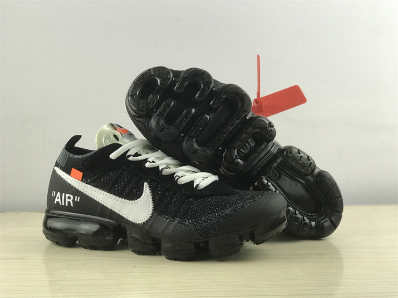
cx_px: 199
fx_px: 655
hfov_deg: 33.8
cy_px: 149
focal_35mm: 57
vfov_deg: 25.7
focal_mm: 6.6
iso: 64
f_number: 2.8
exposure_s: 1/50
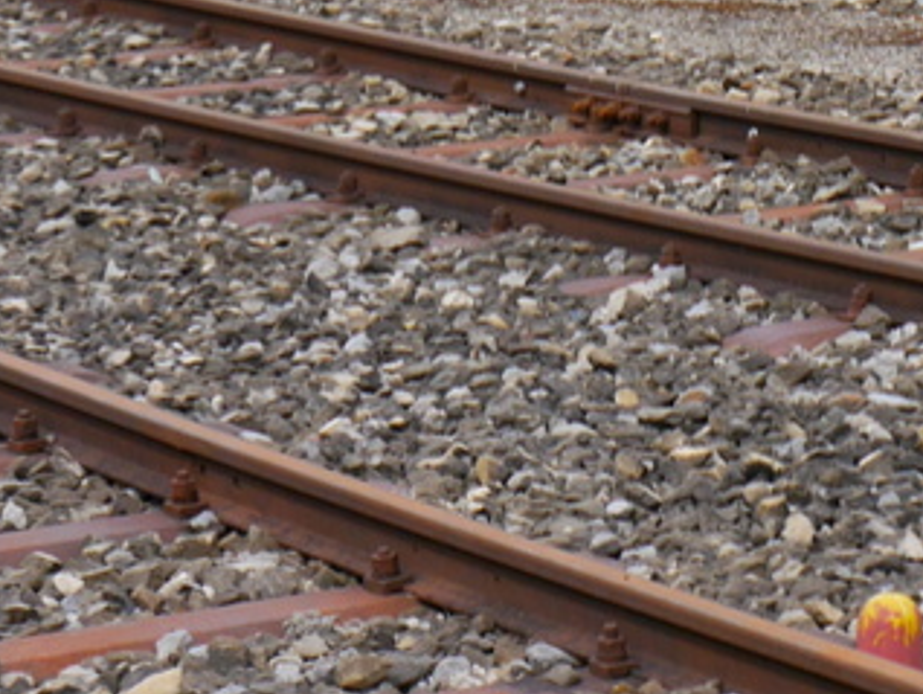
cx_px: 1384
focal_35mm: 211
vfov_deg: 6.9
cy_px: -598
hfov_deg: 9.1
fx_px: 5630
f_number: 8
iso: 160
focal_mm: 28
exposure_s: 1/320
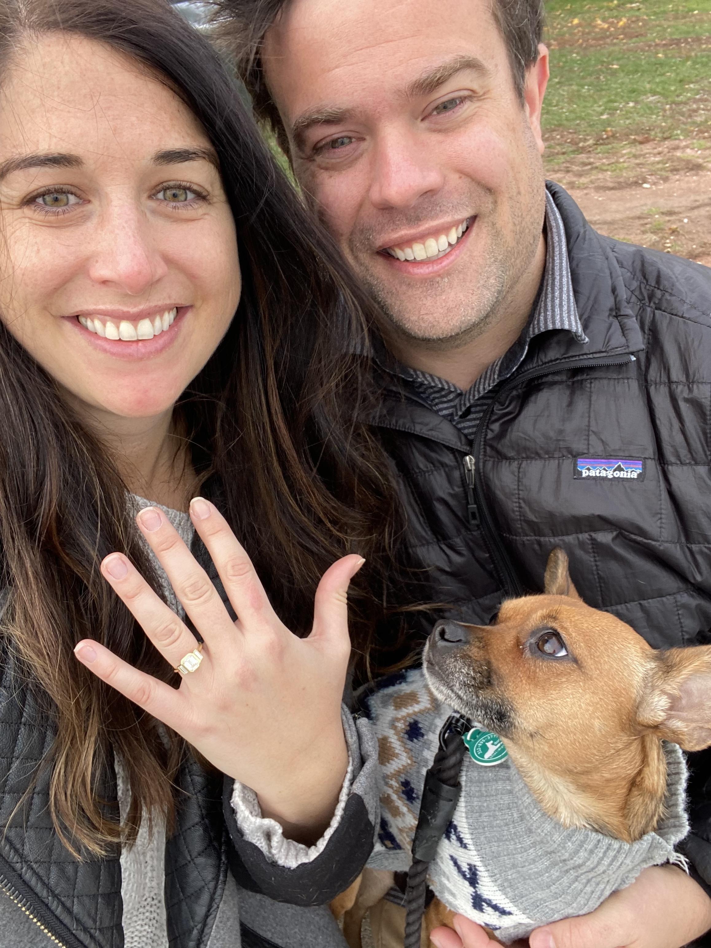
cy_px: 474
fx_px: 822
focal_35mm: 30
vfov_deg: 60.0
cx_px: 356
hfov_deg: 46.8
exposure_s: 1/192
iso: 25
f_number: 2.2
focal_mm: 2.71
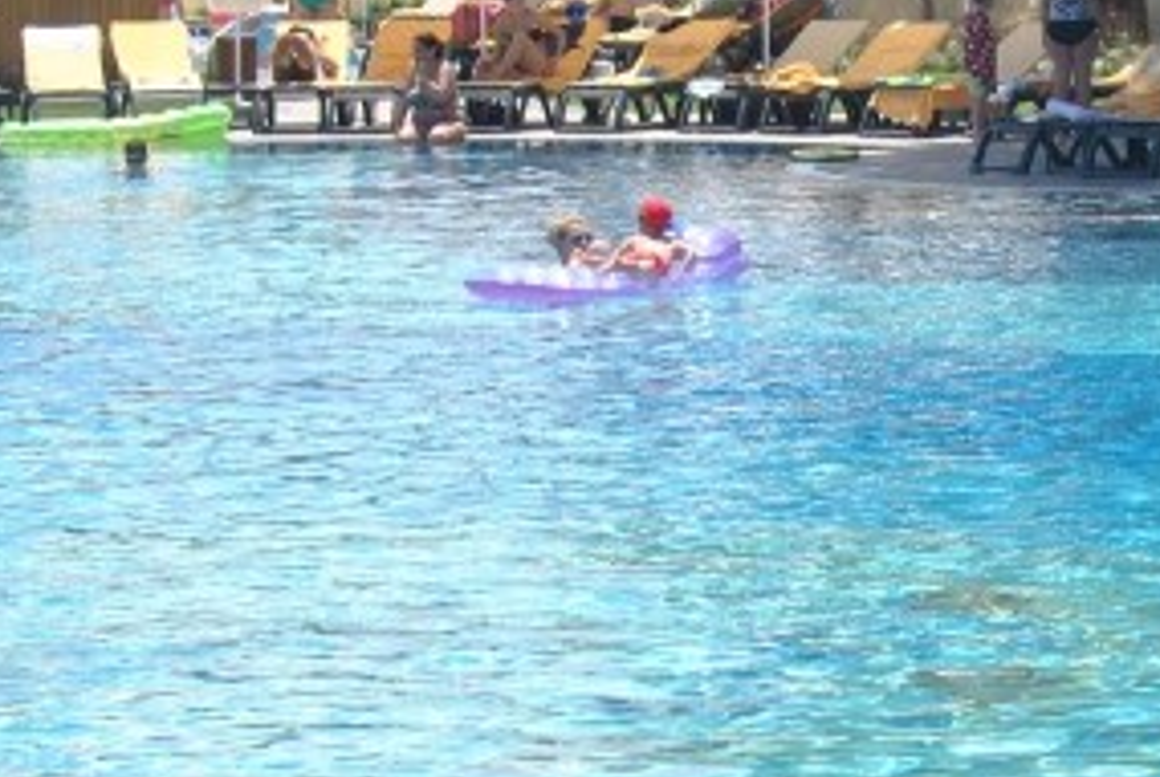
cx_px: 877
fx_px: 6228
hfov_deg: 10.6
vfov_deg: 7.1
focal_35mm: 193
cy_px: 378
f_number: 8
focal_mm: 32
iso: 100
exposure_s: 1/250
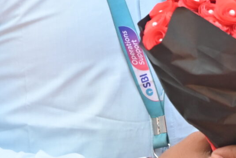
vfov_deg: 6.2
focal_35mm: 216
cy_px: -131
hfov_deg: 9.3
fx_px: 1417
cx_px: 361
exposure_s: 1/160
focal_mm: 30
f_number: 7.1
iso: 320
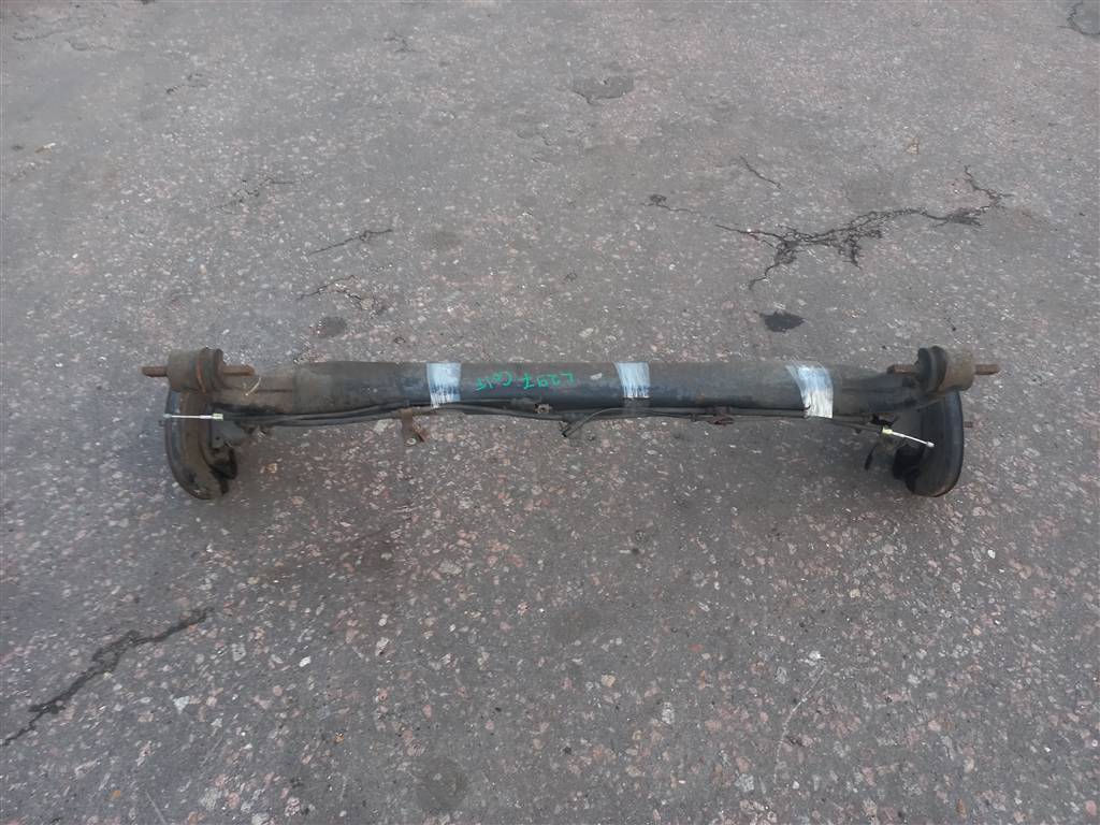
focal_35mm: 25
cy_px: 412
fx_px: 794
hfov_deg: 69.4
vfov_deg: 54.9
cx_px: 550
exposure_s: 1/50
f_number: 1.8
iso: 80
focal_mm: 4.6
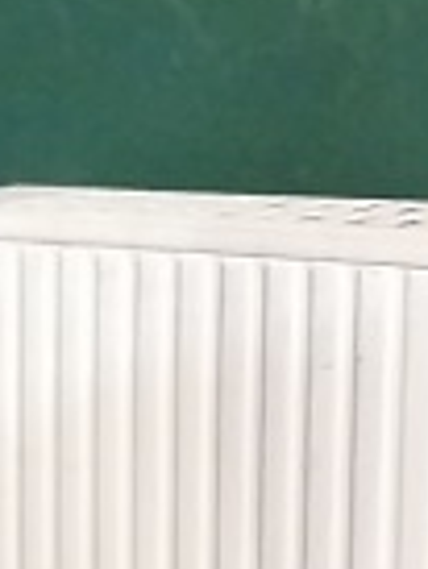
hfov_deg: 11.8
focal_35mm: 115
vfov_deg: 17.1
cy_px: 336
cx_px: -362
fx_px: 1893
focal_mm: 3.93
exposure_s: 1/17
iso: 800
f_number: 1.7
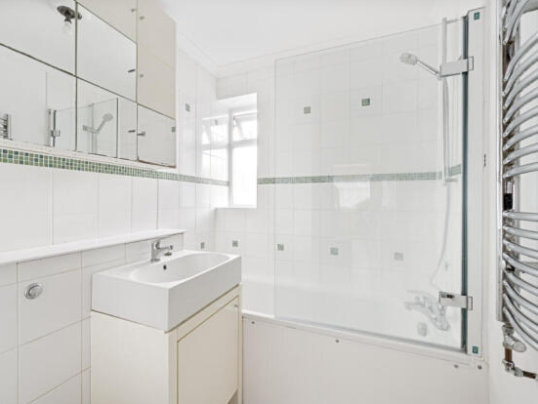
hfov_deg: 94.1
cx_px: 241
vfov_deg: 78.2
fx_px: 249
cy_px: 206
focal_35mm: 16
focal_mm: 14
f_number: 16
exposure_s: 1.6
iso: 200
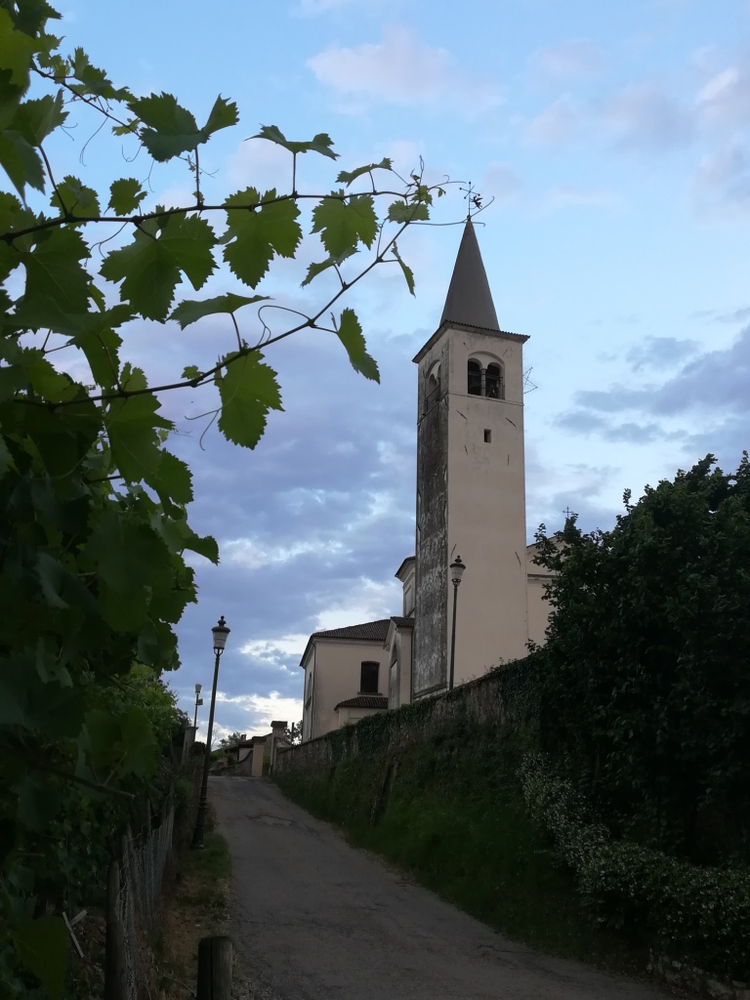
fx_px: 953
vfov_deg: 55.4
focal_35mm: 33
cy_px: 500
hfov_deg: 42.9
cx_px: 375
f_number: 2.2
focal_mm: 3.83
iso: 80
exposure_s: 1/50
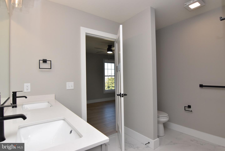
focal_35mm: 18
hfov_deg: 90.0
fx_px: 113
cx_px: 112
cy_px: 76
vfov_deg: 67.5
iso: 800
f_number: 9
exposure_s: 1/200
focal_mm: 12
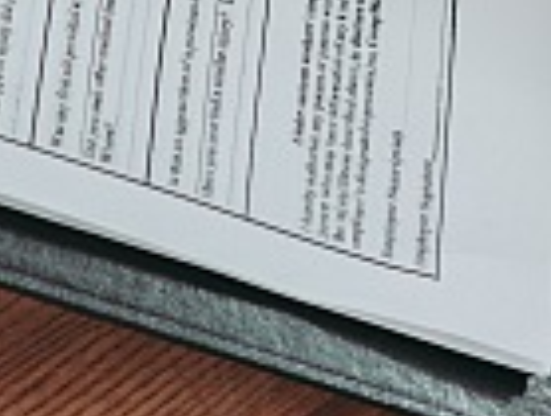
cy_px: -337
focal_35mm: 207
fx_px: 3303
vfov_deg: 7.0
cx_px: -222
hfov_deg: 9.3
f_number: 4.5
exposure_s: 1/160
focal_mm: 50
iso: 160
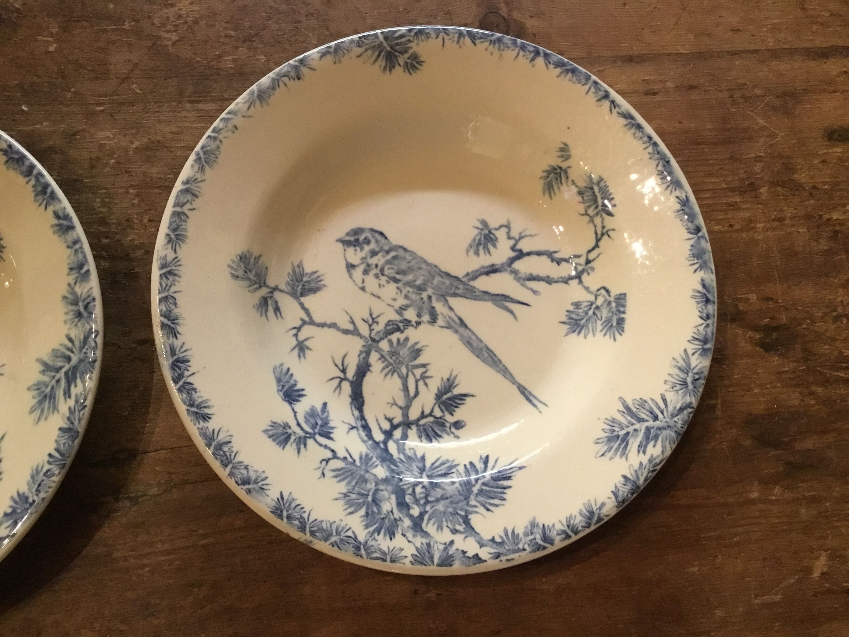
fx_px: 760
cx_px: 424
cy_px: 318
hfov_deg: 58.4
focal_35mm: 31
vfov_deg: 45.4
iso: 200
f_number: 2.4
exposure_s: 1/17
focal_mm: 3.3
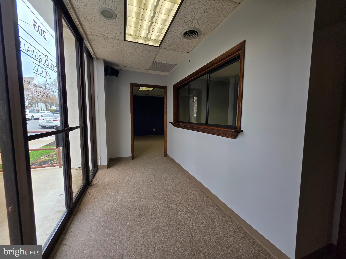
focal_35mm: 13
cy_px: 130
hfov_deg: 106.2
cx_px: 173
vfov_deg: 89.9
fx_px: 130
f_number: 1.9
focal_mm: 2.2
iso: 40
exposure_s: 1/253
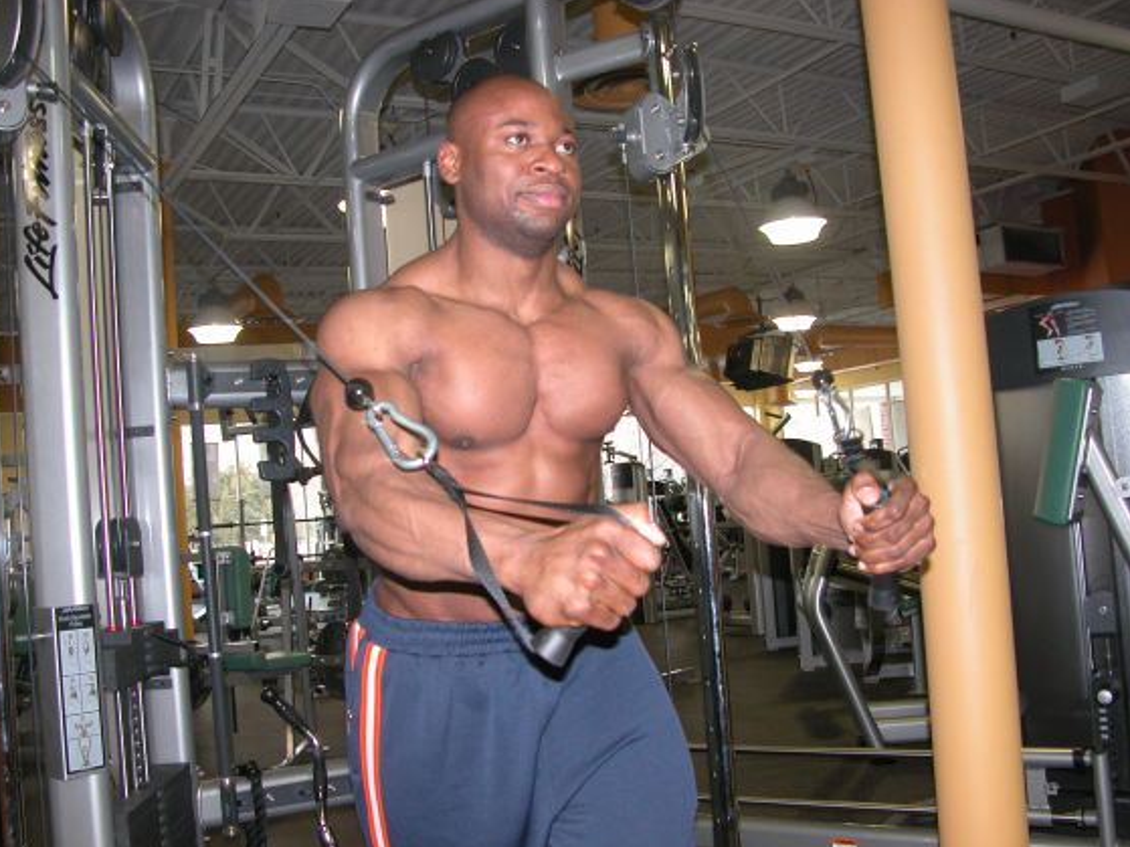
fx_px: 1175
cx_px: 551
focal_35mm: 36
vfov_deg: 39.6
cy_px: 428
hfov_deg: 51.4
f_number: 2.8
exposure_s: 1/60
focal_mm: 8.9
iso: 200
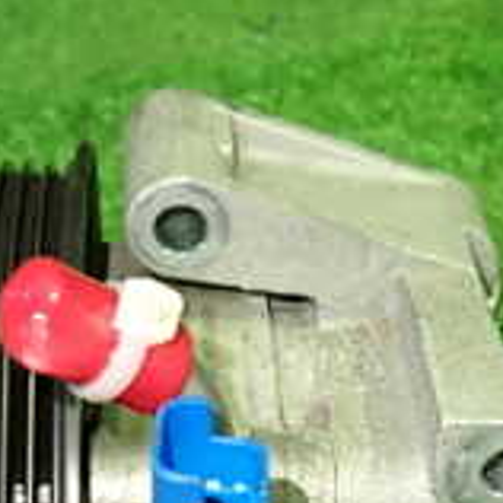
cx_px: 220
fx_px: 1381
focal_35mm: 84
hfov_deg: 20.6
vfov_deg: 19.9
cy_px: 525
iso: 400
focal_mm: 4.5
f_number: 2
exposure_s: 1/30
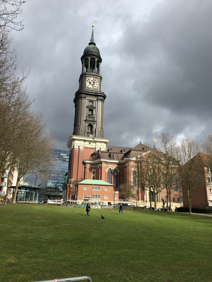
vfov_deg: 61.7
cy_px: 141
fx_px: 237
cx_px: 106
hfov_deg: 48.2
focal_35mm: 29
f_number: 2.2
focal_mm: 4.15
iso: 25
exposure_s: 1/1326
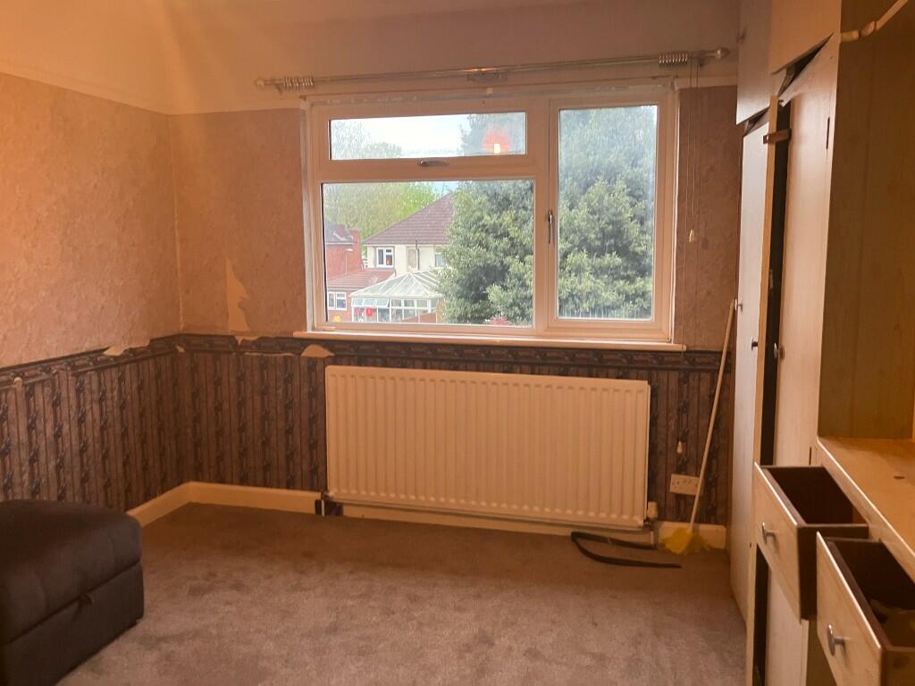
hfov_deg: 63.4
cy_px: 343
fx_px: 740
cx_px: 458
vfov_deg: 49.7
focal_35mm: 28
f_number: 1.8
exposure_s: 1/50
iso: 250
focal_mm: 3.99
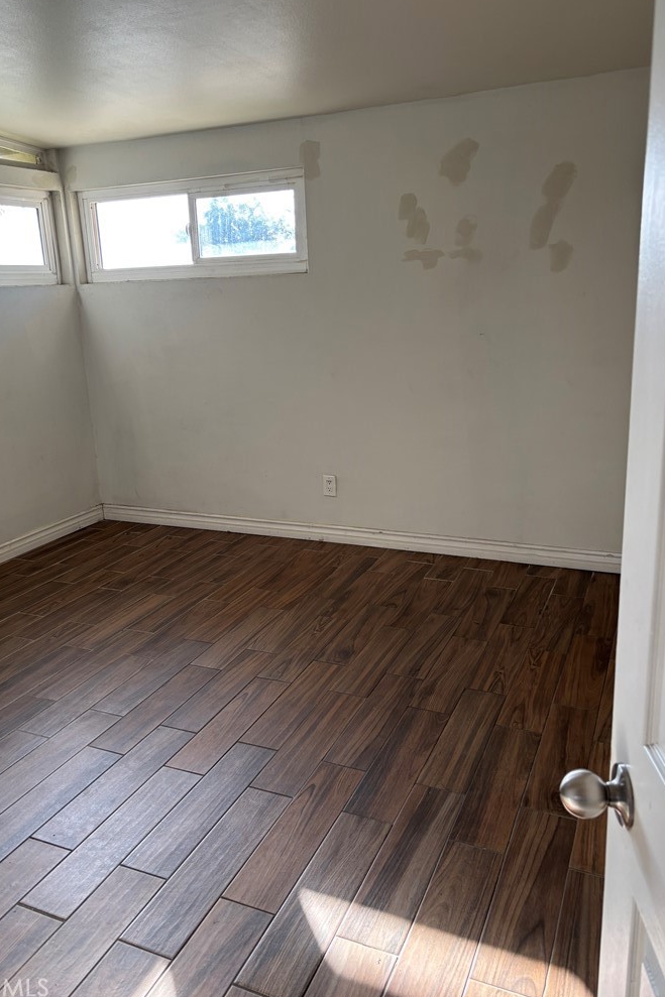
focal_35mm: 28
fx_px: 776
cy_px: 486
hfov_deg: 46.4
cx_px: 316
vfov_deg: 65.5
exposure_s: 1/121
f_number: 1.6
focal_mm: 5.96
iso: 80
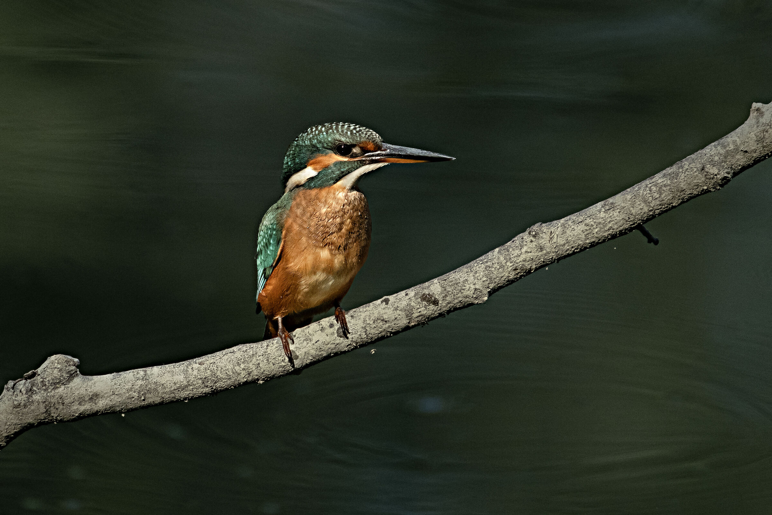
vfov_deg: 1.7
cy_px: 258
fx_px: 17390
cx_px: 386
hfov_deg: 2.5
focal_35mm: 811
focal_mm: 540.4
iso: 2000
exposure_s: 1/2000
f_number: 8
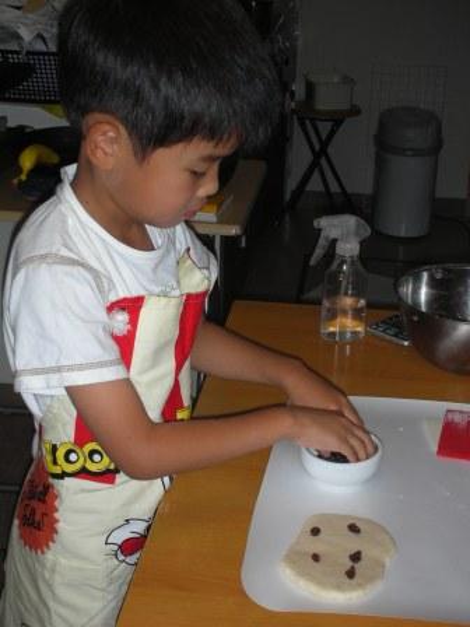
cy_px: 314
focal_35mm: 61
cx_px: 235
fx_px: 1104
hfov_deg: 24.0
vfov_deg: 31.7
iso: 66
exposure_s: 1/120
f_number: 4
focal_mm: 10.1
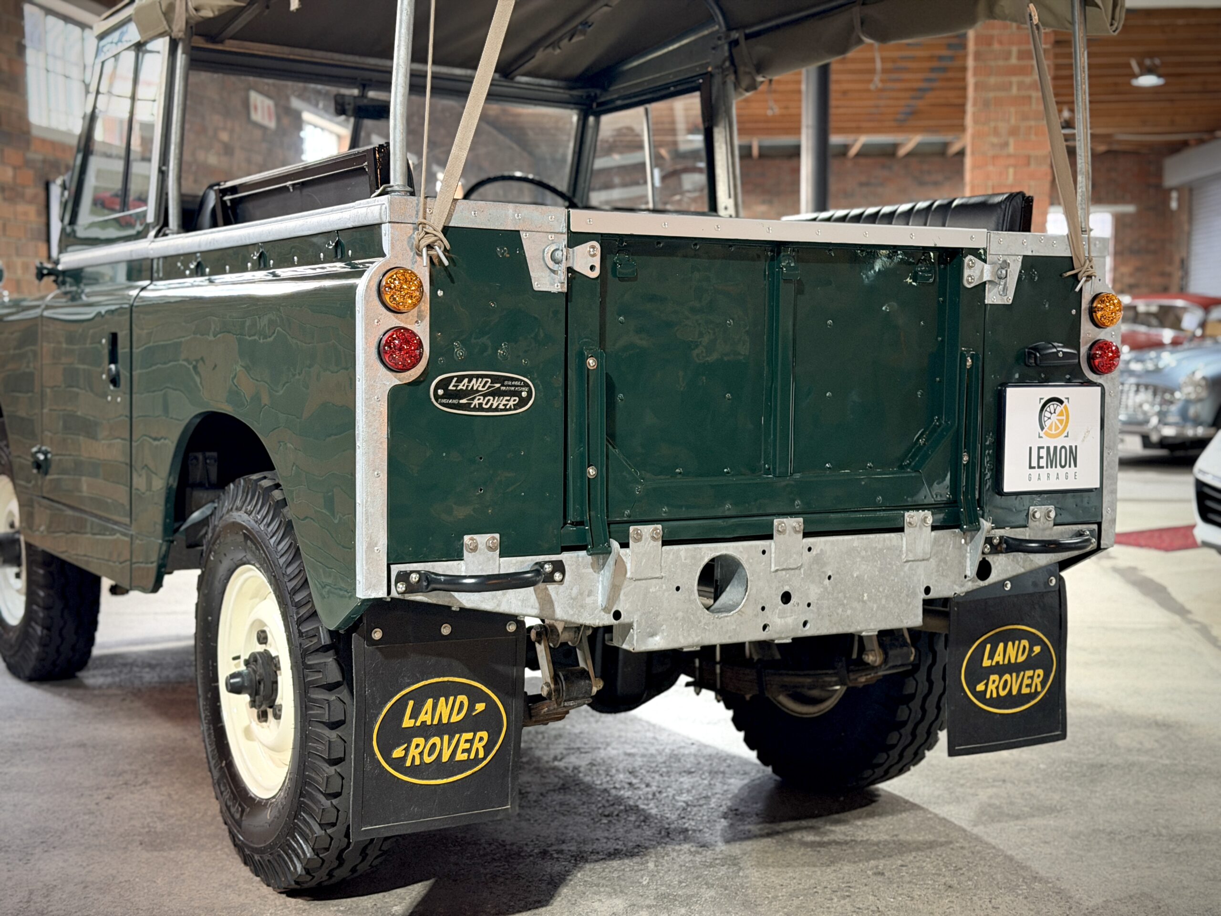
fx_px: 1693
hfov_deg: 39.7
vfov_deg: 30.3
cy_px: 458
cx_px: 610
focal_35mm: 48
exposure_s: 1/25
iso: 400
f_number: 1.78
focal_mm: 6.76
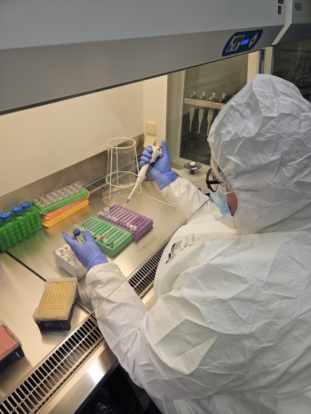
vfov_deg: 73.9
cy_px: 207
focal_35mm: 23
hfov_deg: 58.9
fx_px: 276
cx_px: 156
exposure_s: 1/100
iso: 32
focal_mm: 5.4
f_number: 1.8
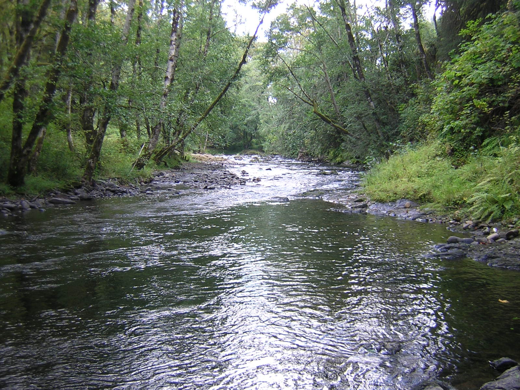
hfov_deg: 51.4
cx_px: 260
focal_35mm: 36
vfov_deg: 39.7
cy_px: 195
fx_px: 541
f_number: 2.6
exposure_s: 1/69.6
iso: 100
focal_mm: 4.7
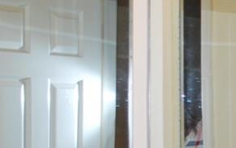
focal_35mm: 149
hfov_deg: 13.3
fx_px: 959
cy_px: 235
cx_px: 348
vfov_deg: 8.6
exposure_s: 1/60
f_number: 4.5
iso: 200
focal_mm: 28
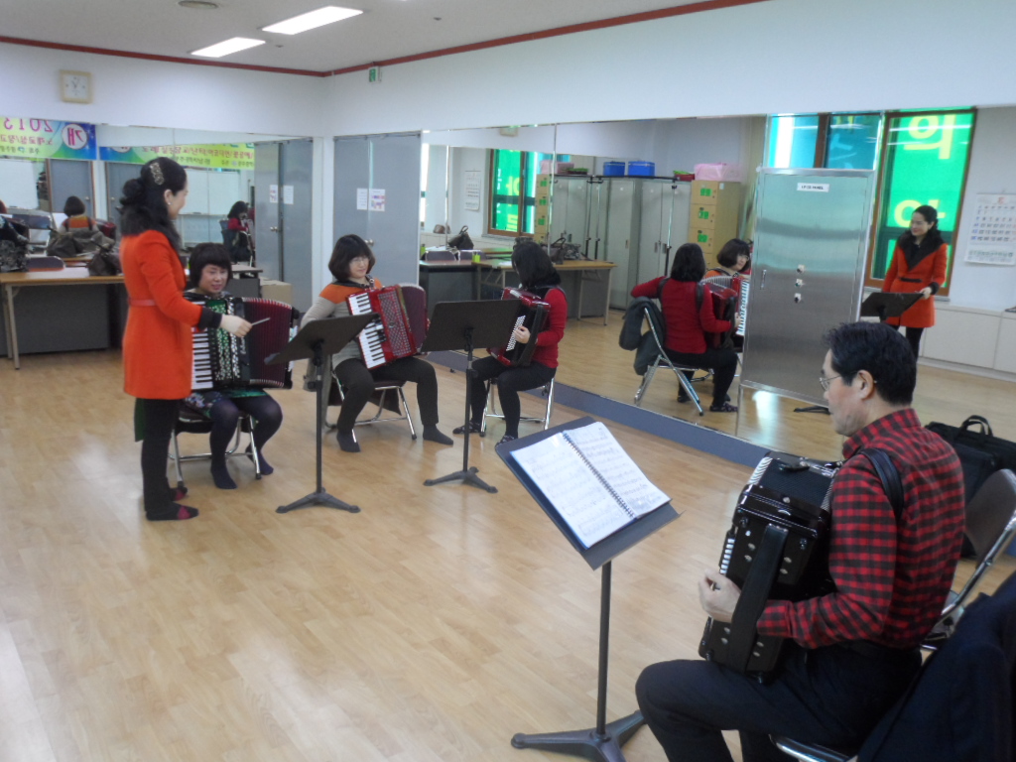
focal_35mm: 30
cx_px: 508
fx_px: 881
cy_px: 381
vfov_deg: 46.8
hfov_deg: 60.0
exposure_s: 1/30
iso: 240
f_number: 3.5
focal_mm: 5.7
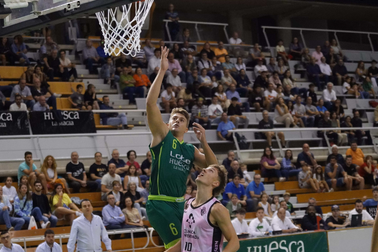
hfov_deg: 17.9
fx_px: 1197
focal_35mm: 114
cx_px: 174
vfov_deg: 12.0
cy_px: 132
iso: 6400
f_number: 4
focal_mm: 70
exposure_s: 1/800
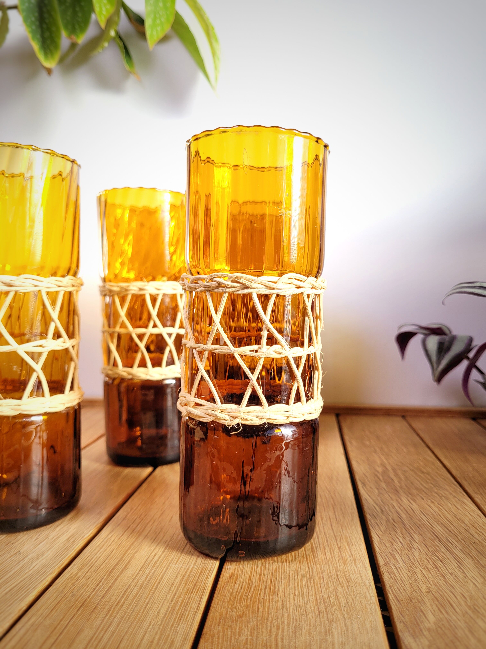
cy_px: 324
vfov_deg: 67.3
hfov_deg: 53.1
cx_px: 243
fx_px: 487
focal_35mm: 26
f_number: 1.8
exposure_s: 1/1102
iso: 40
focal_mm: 5.4
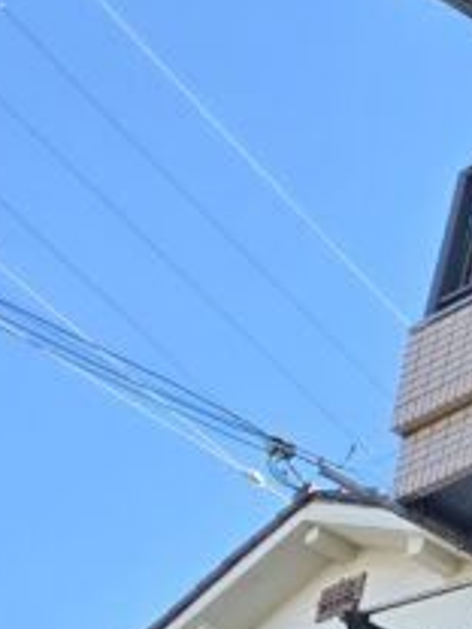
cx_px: 1119
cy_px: 747
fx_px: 2054
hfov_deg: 11.1
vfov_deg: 16.7
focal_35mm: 113
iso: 12
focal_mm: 6.3
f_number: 1.7
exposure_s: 1/315
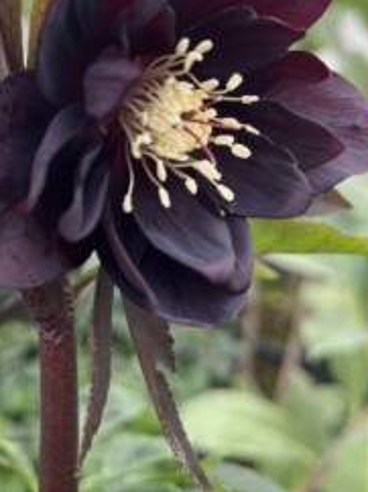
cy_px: 110
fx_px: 611
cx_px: 106
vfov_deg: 42.2
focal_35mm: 43
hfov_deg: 33.1
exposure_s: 1/122
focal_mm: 5.1
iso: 40
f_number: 1.6
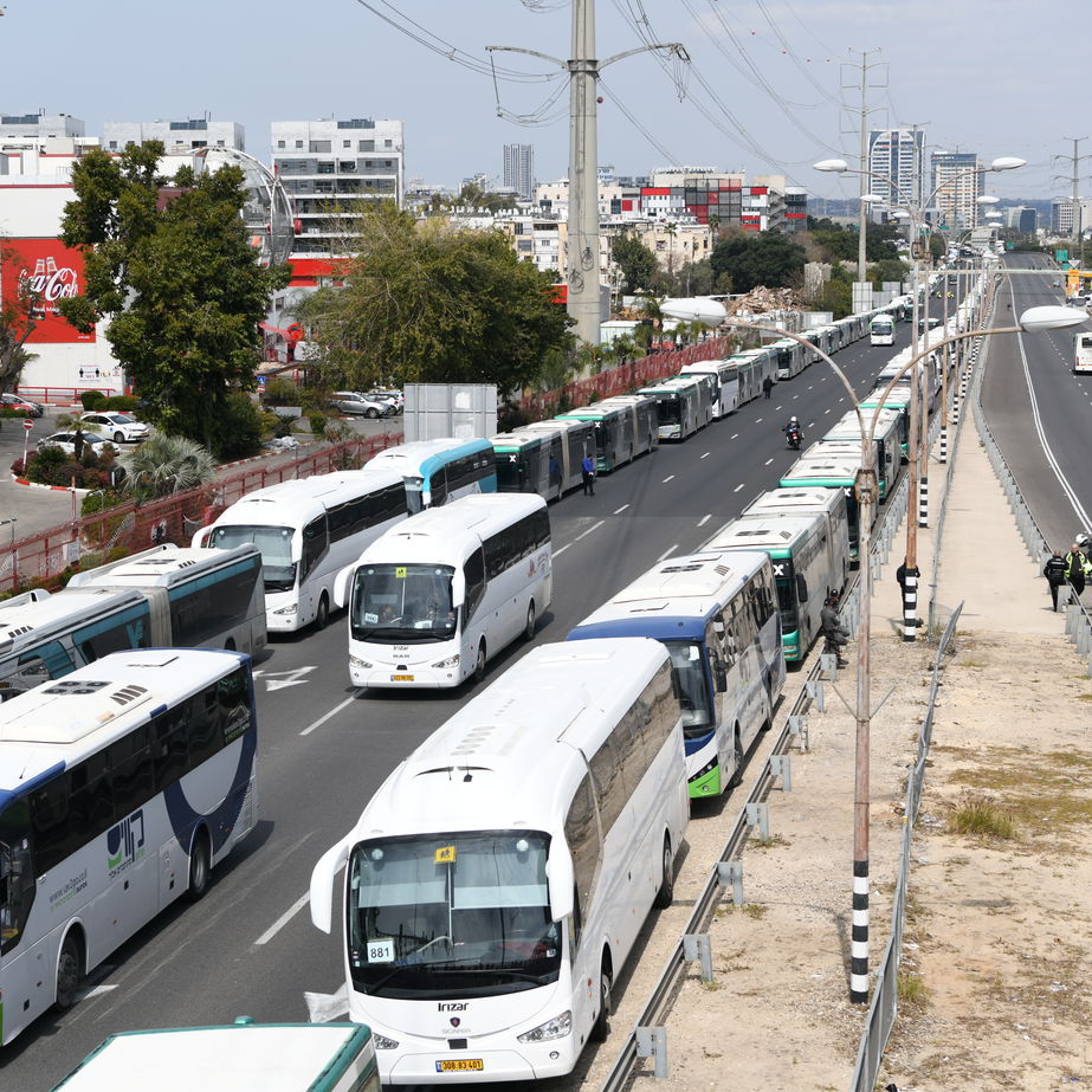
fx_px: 2391
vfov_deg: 25.7
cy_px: 551
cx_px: 487
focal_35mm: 67
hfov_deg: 25.7
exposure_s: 1/1600
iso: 200
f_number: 5.6
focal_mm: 52
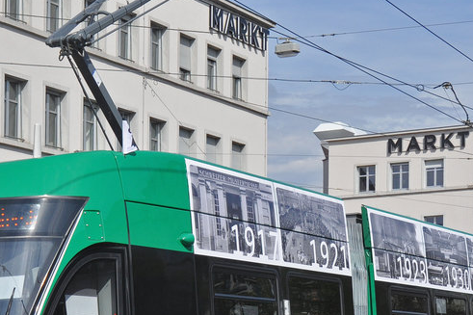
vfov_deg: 12.4
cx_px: 284
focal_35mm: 110
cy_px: 241
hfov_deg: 18.6
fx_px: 1445
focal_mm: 30
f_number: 10
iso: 400
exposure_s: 1/1000
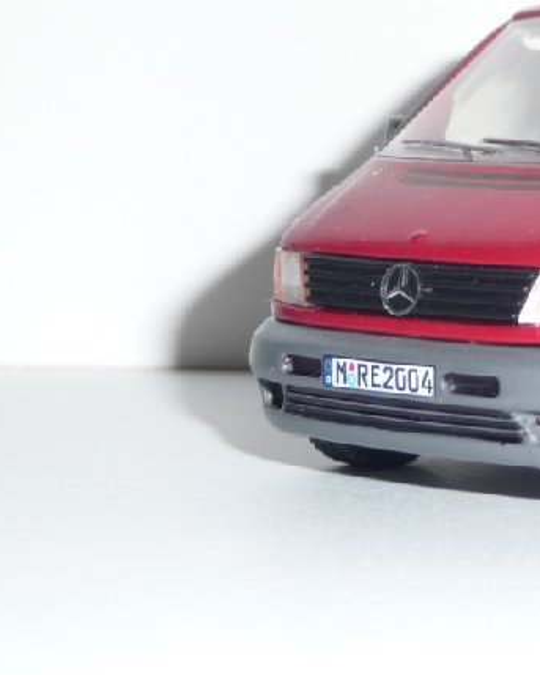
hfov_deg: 11.6
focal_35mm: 131
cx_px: 622
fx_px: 2618
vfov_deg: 14.7
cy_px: 233
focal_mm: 12.2
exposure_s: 1/40
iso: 100
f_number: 4.6
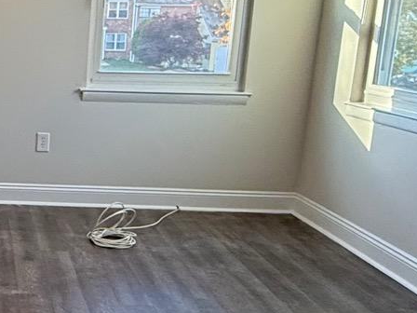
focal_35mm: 64
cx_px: -93
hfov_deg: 26.6
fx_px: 771
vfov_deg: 22.9
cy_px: 188
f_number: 2.2
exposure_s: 1/120
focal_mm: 2.22
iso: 200
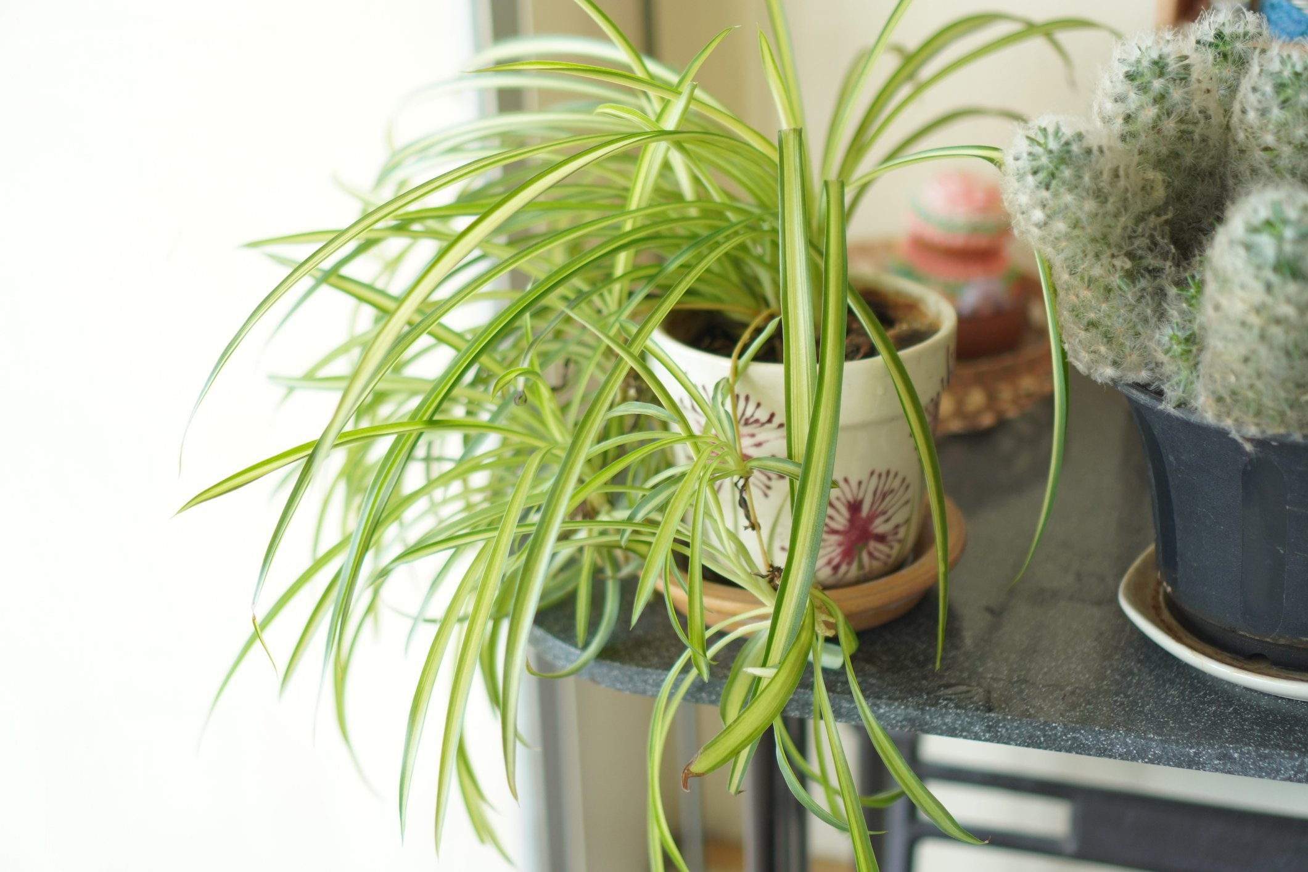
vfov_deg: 25.8
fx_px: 1907
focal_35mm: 52
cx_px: 654
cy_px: 436
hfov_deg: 37.9
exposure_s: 1/160
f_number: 1.8
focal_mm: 35
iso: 320
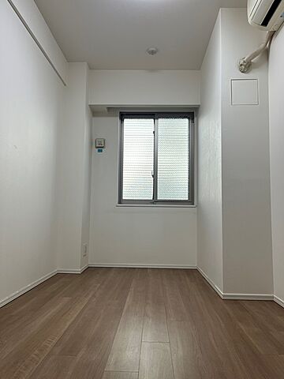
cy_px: 190
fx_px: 284
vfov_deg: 67.3
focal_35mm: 26
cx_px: 142
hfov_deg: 53.1
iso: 64
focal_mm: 5.1
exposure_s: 1/100
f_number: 1.6
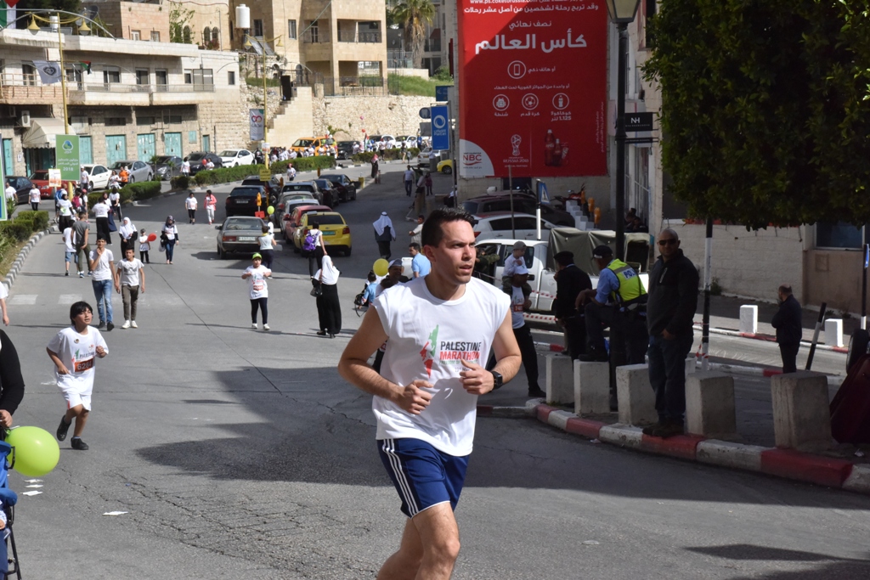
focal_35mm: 70
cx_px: 435
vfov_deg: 19.5
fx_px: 1692
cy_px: 290
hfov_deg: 28.8
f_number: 20
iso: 2500
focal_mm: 70
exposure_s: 1/1600
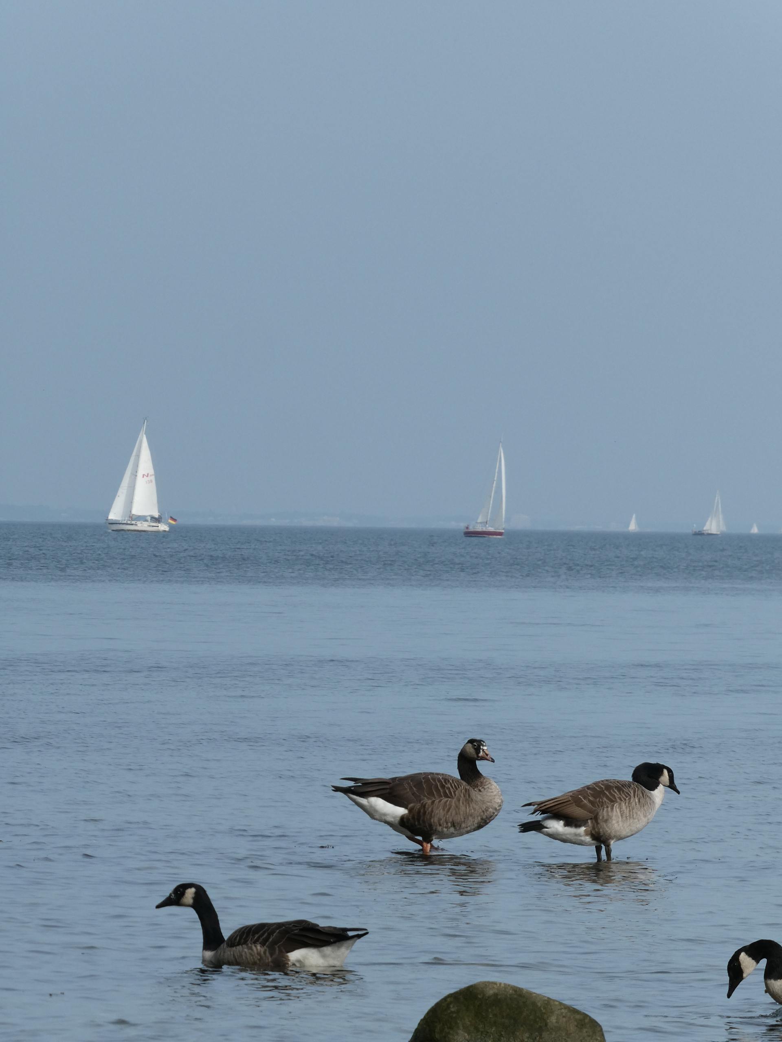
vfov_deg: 5.3
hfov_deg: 4.0
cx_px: 391
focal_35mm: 373
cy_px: 521
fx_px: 11235
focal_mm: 66.8
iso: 80
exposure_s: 1/400
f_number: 6
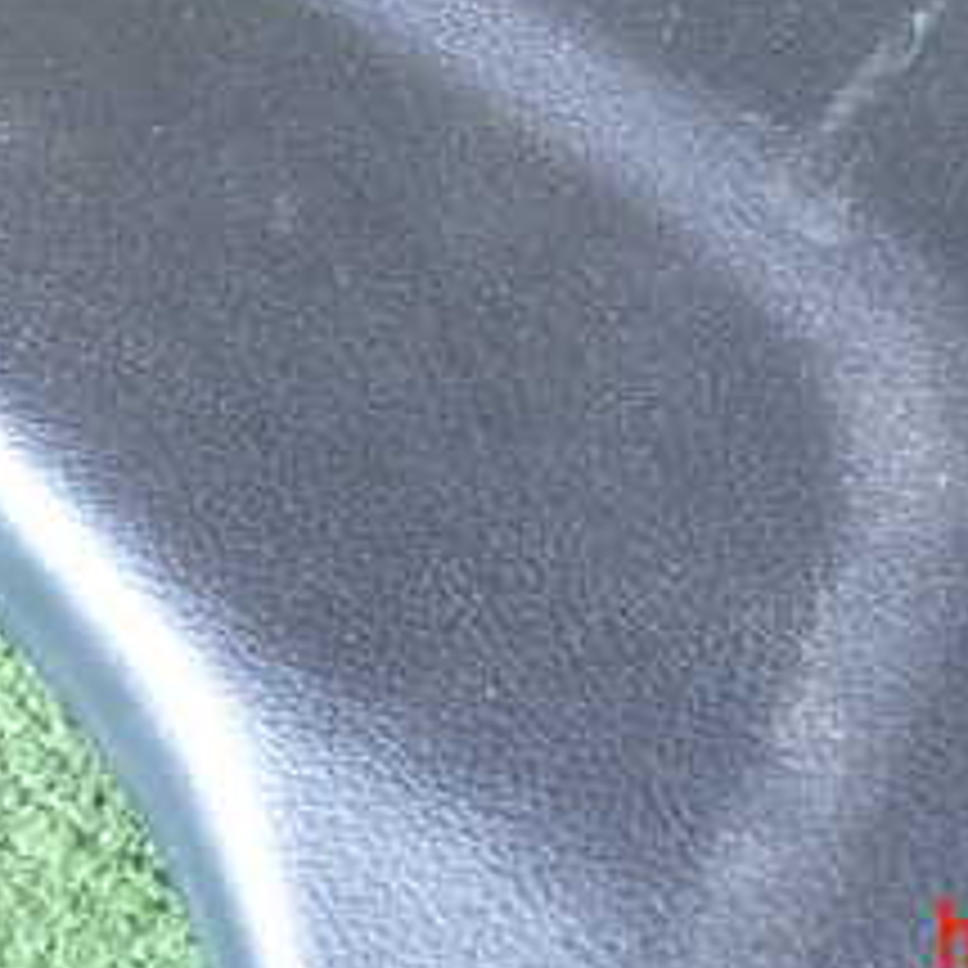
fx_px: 2816
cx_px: 603
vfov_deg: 18.9
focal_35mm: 89
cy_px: -14
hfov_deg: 19.5
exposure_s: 1/40
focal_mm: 6.37
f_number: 2.5
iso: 320
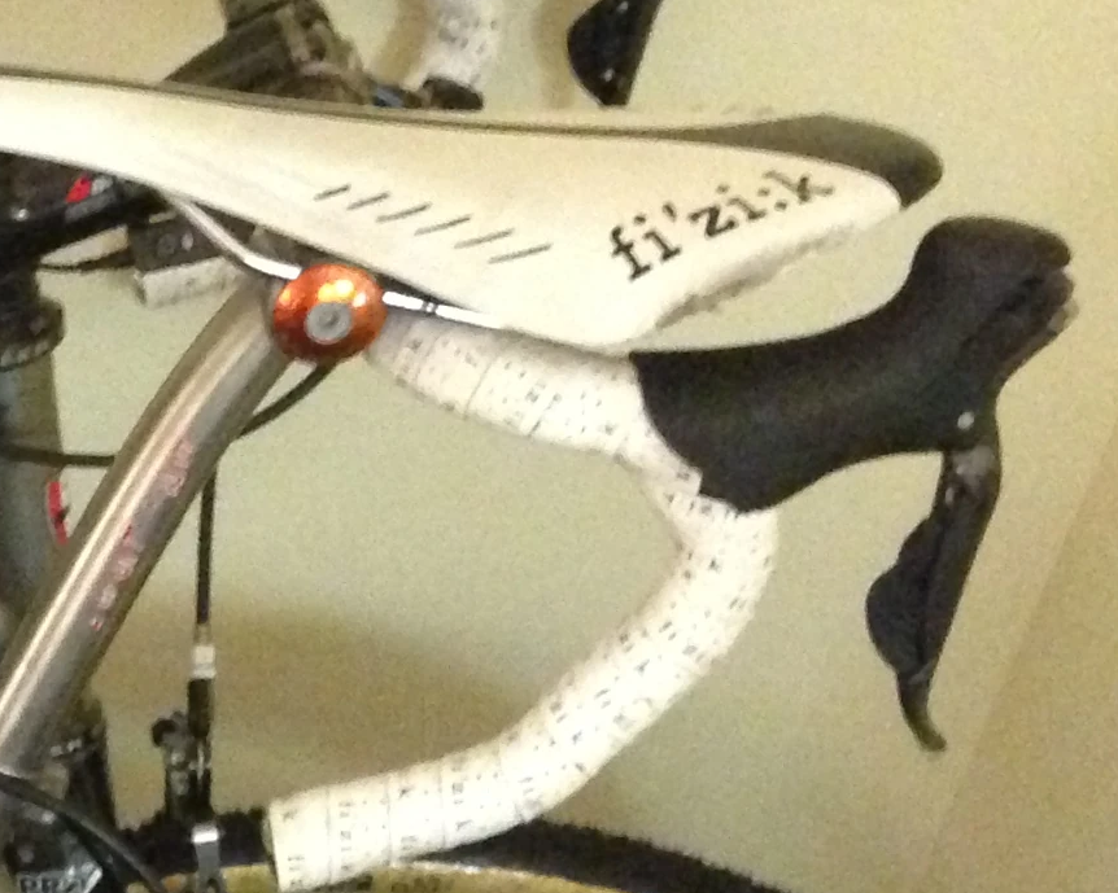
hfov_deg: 14.1
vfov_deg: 12.4
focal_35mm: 122
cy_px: 1016
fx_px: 4035
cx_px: -857
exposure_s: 1/15
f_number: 2.4
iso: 640
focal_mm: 4.13
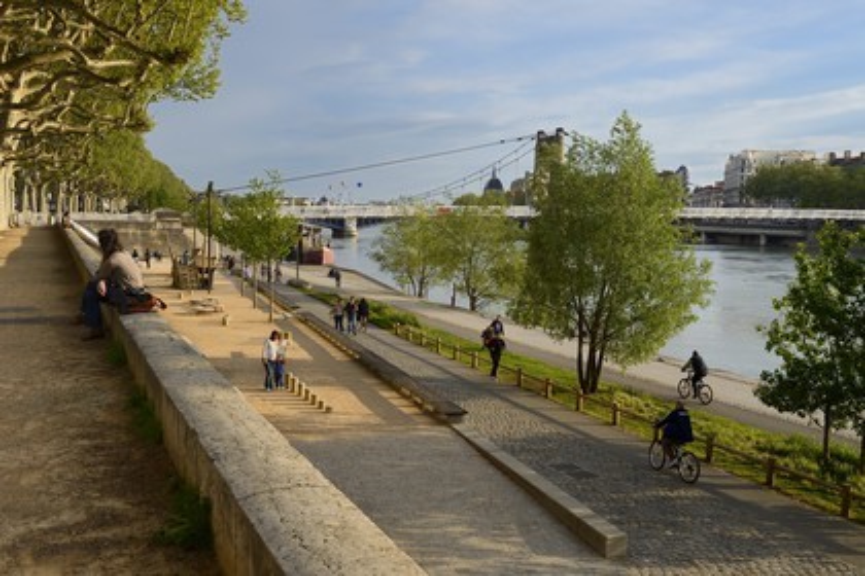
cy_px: 288
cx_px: 432
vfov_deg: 35.1
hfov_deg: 50.7
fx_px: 913
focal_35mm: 38
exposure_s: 1/320
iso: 200
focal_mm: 38
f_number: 9
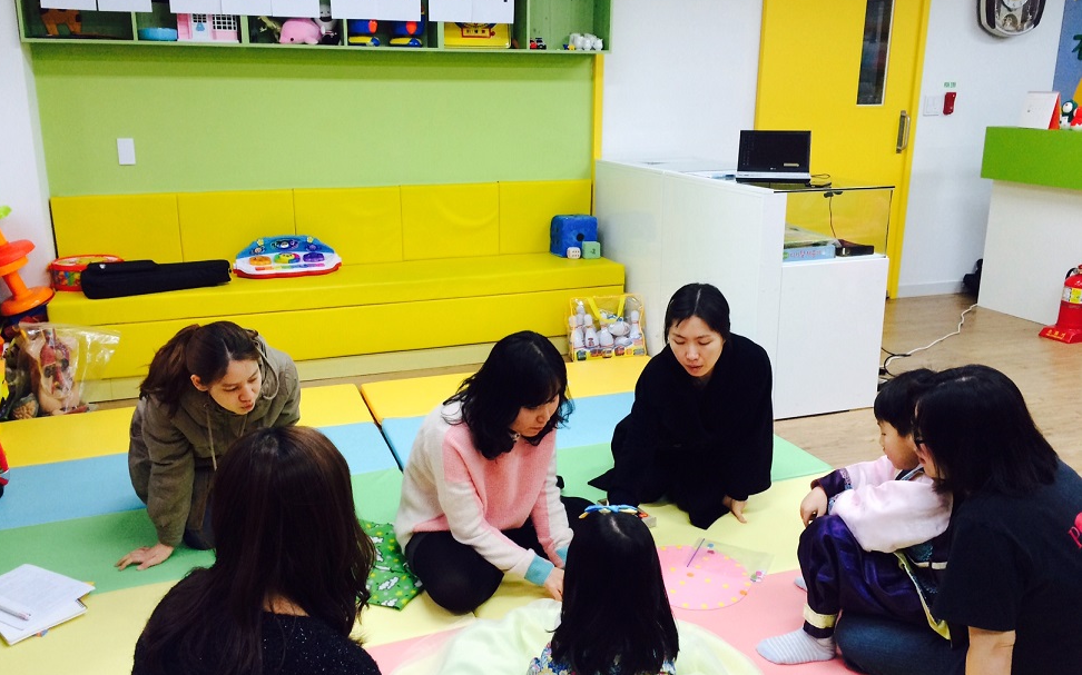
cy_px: 321
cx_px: 538
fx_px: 914
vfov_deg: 40.6
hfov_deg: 61.2
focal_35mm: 31
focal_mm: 4.15
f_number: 2.2
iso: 50
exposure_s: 1/30
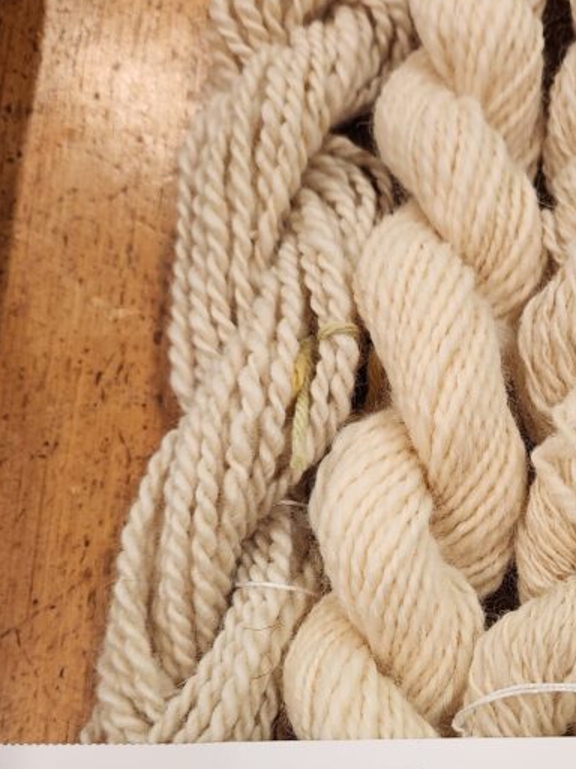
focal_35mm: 46
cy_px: 533
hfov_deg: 30.2
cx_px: 513
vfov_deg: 40.5
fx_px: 1021
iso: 400
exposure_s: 1/120
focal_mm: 5.4
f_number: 1.8
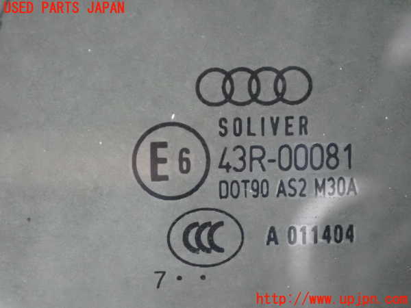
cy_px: 154
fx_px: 1187
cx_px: 206
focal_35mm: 100
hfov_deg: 19.6
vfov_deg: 14.8
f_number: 4.9
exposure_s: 1/250
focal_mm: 18
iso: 6400
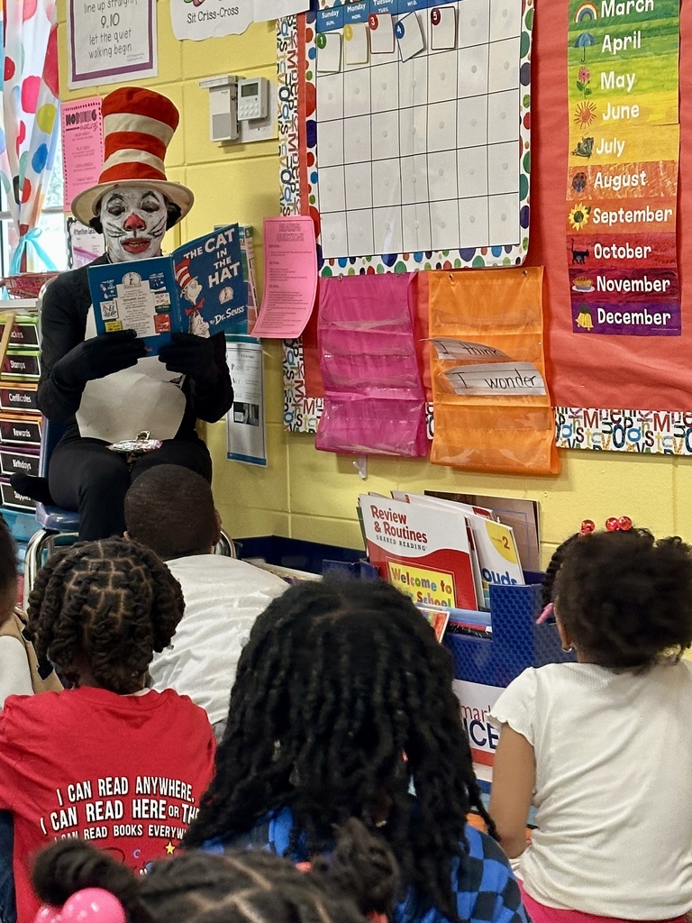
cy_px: 462
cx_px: 346
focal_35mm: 48
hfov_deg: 30.3
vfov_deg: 39.7
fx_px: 1279
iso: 200
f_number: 1.78
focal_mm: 6.86
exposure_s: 1/60
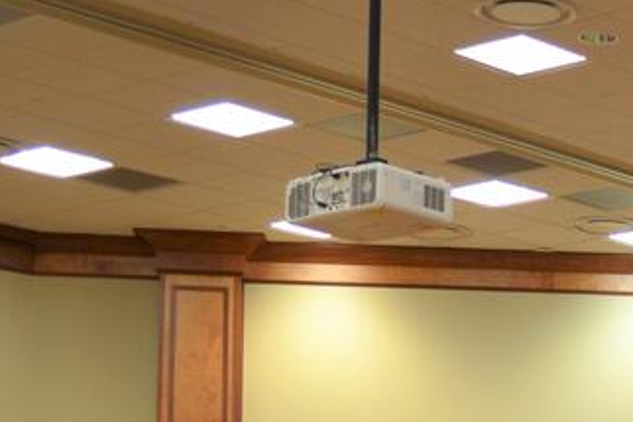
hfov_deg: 14.8
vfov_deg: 10.1
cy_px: 672
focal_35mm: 131
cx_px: 875
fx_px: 2304
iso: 400
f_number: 4
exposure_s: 1/25
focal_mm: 22
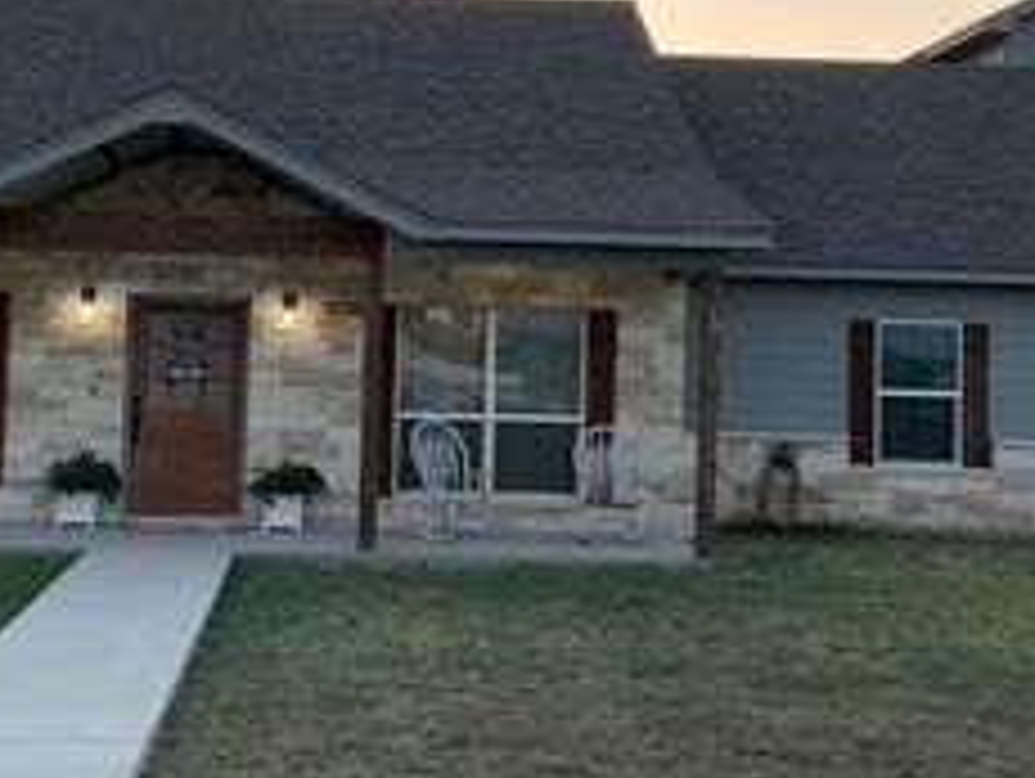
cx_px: 436
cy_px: 268
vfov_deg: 23.2
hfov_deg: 30.6
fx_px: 1886
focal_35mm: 63
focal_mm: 3
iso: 16
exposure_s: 1/316
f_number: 1.8
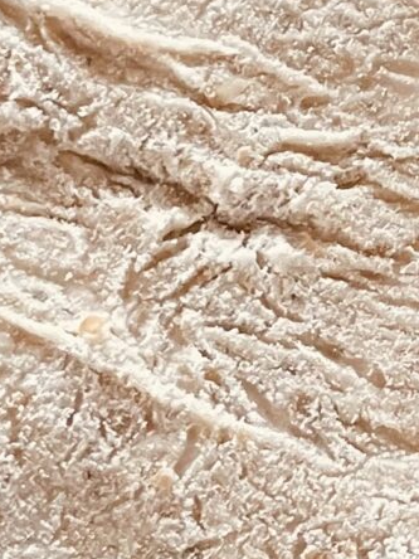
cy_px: -64
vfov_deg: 12.9
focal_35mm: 150
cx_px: 560
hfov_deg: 9.7
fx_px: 2421
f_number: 1.6
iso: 250
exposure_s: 1/60
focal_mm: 4.2
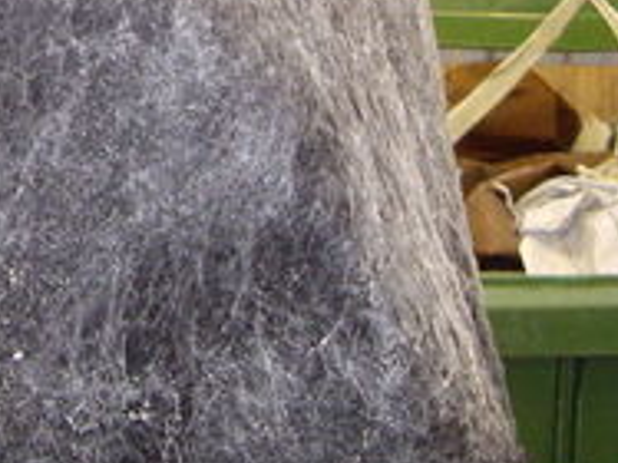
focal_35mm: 130
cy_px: -129
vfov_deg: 11.1
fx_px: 2319
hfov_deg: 15.0
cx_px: 40
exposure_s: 1/40
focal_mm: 6.2
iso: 200
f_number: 2.7
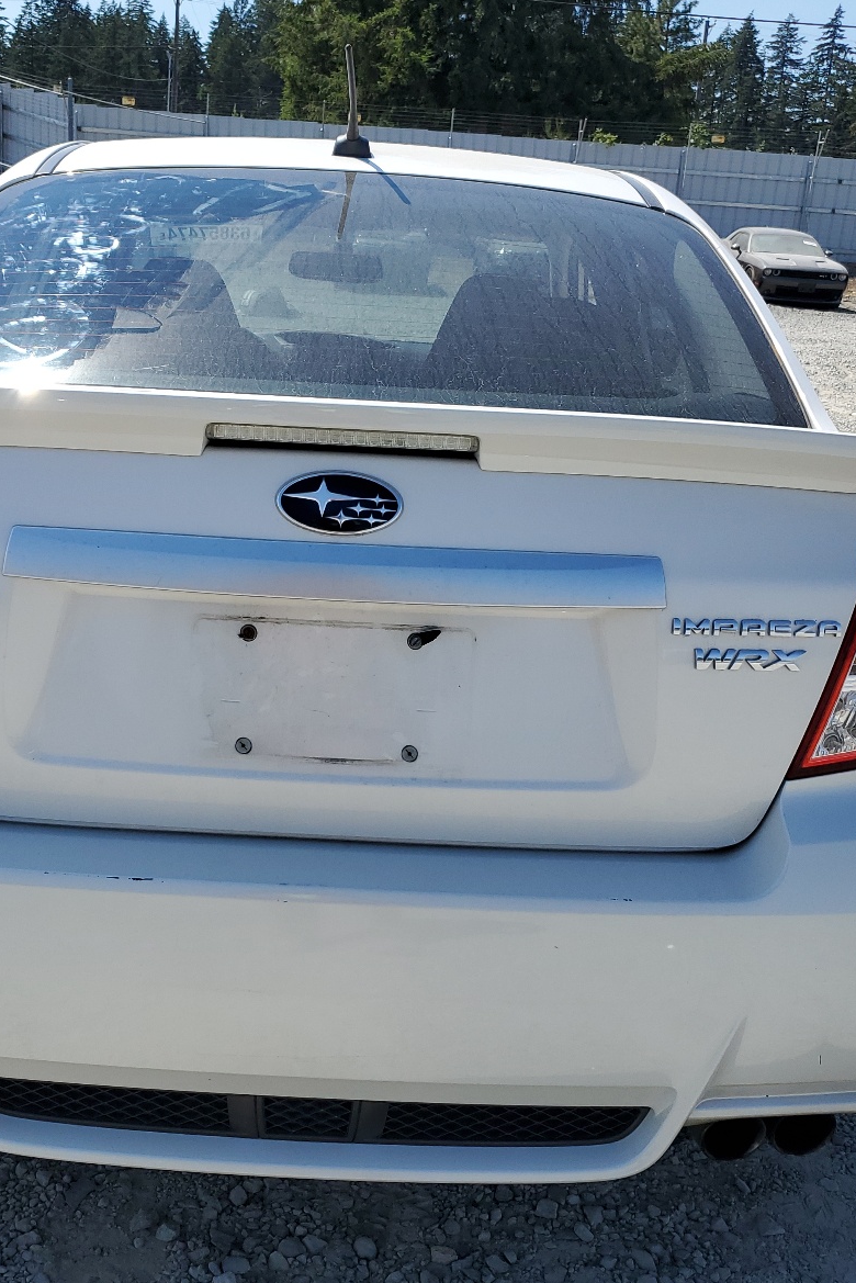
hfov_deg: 35.8
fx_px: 1319
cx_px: 340
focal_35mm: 37
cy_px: 656
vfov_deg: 51.9
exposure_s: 1/3333
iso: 50
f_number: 1.5
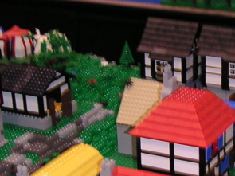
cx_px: 180
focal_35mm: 103
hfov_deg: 18.9
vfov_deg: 14.0
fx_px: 699
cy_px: 193
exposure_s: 1/45
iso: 160
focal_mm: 6
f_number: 2.8
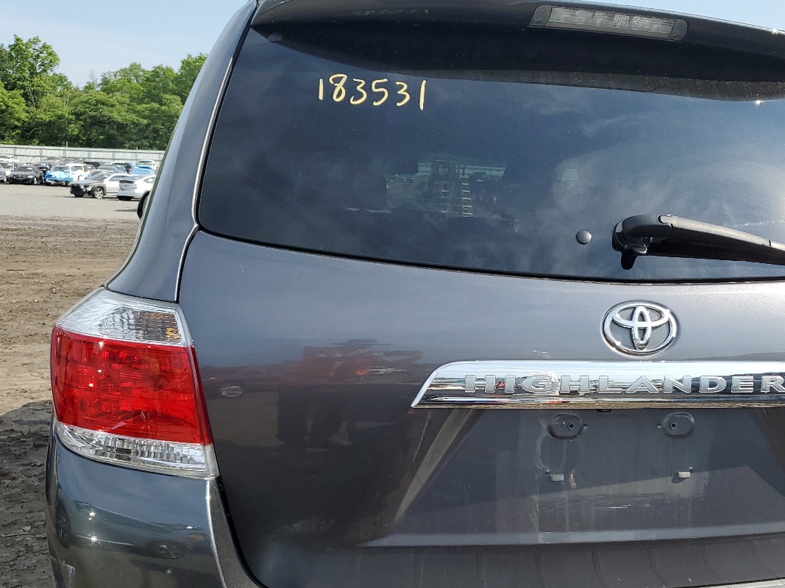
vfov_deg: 36.2
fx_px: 884
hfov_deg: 47.4
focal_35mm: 39
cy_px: 419
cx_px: 497
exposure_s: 1/2500
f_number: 1.5
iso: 50
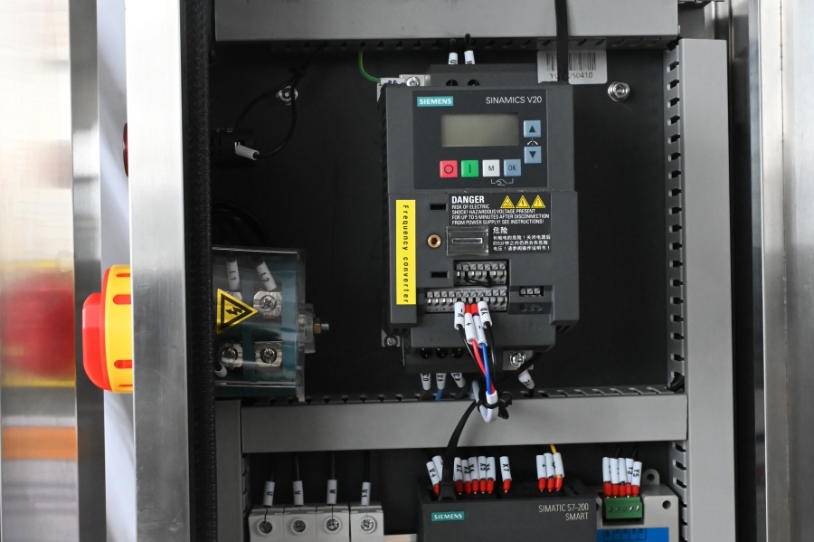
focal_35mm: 42
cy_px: 271
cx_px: 407
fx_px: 949
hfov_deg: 46.4
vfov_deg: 31.9
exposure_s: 1/125
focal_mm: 42
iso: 10000
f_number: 10
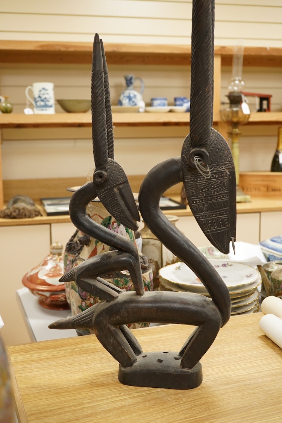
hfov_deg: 29.9
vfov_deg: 43.6
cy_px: 212
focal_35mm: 45
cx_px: 141
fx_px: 529
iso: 2000
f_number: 7.1
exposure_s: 1/125
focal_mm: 30
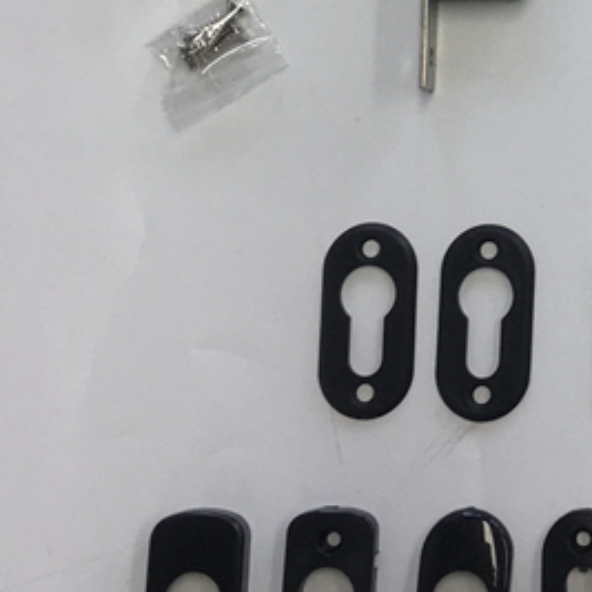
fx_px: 1857
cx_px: 816
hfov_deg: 16.8
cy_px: -140
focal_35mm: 96
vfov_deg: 17.2
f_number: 2.2
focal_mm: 4.15
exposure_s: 1/50
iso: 25
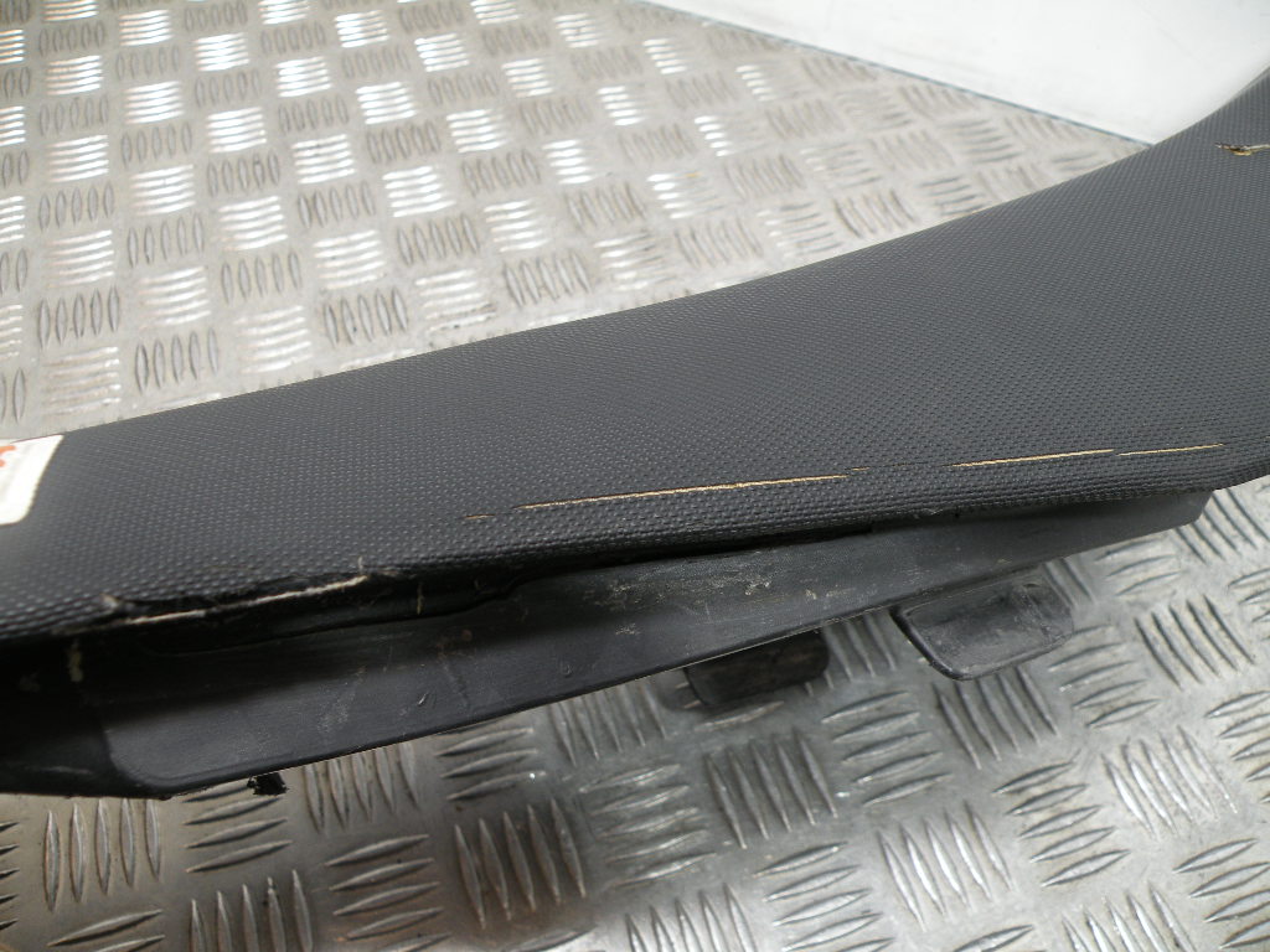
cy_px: 476
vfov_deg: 51.4
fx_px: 991
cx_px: 635
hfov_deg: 65.3
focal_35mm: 27
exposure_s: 1/68
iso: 101
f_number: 2.8
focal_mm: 4.7
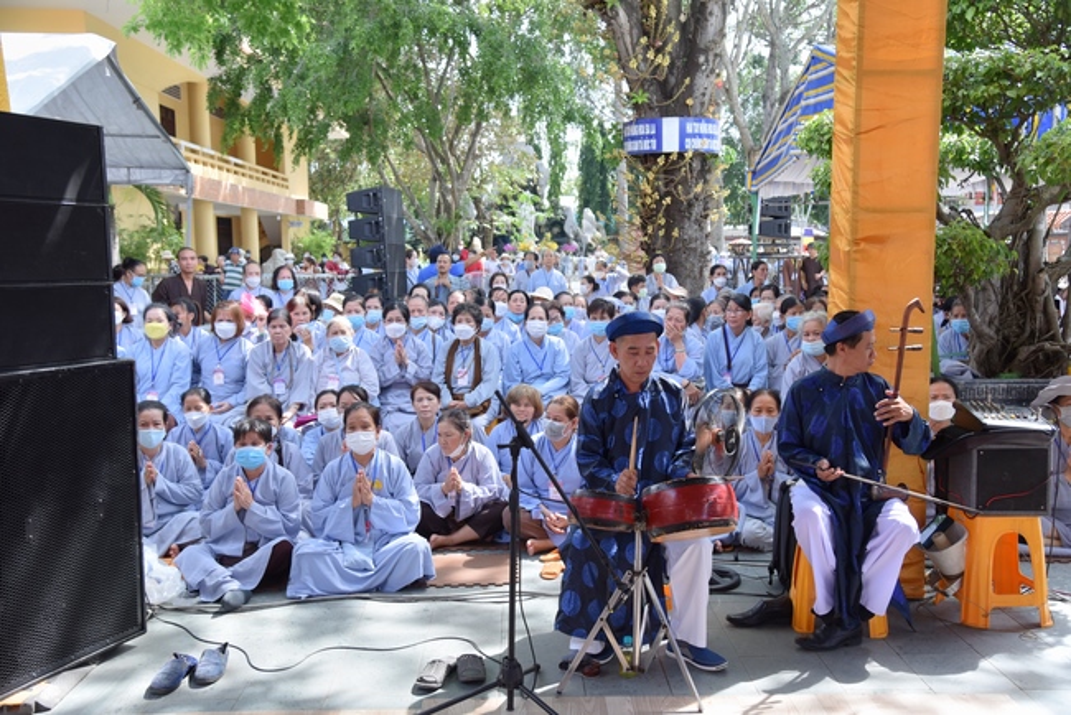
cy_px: 358
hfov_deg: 55.8
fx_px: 1012
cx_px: 536
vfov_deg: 38.9
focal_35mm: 34
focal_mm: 34
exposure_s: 1/125
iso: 125
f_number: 5
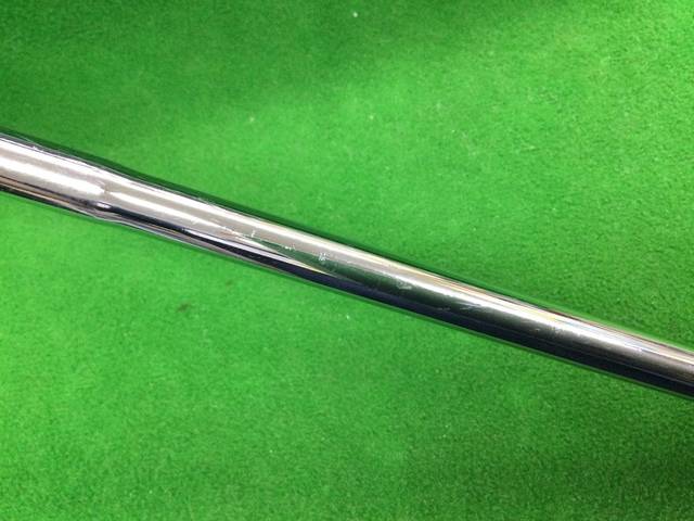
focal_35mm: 31
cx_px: 347
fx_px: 622
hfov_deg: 58.4
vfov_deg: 45.4
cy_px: 260
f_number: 2.4
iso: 125
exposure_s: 1/30
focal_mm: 3.3
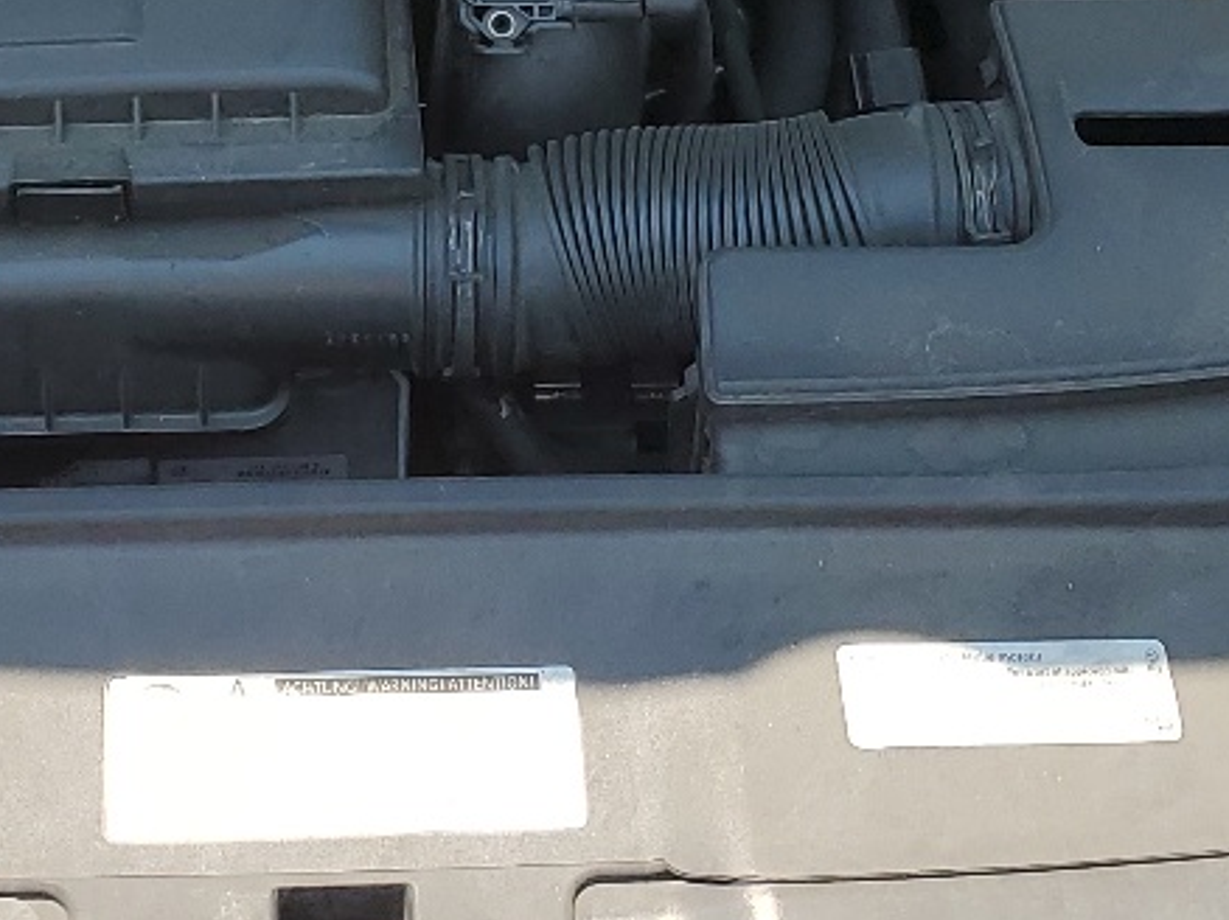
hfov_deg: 20.5
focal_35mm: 95
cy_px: -129
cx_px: 278
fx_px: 3371
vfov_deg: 15.1
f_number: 1.5
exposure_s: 1/1111
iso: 50
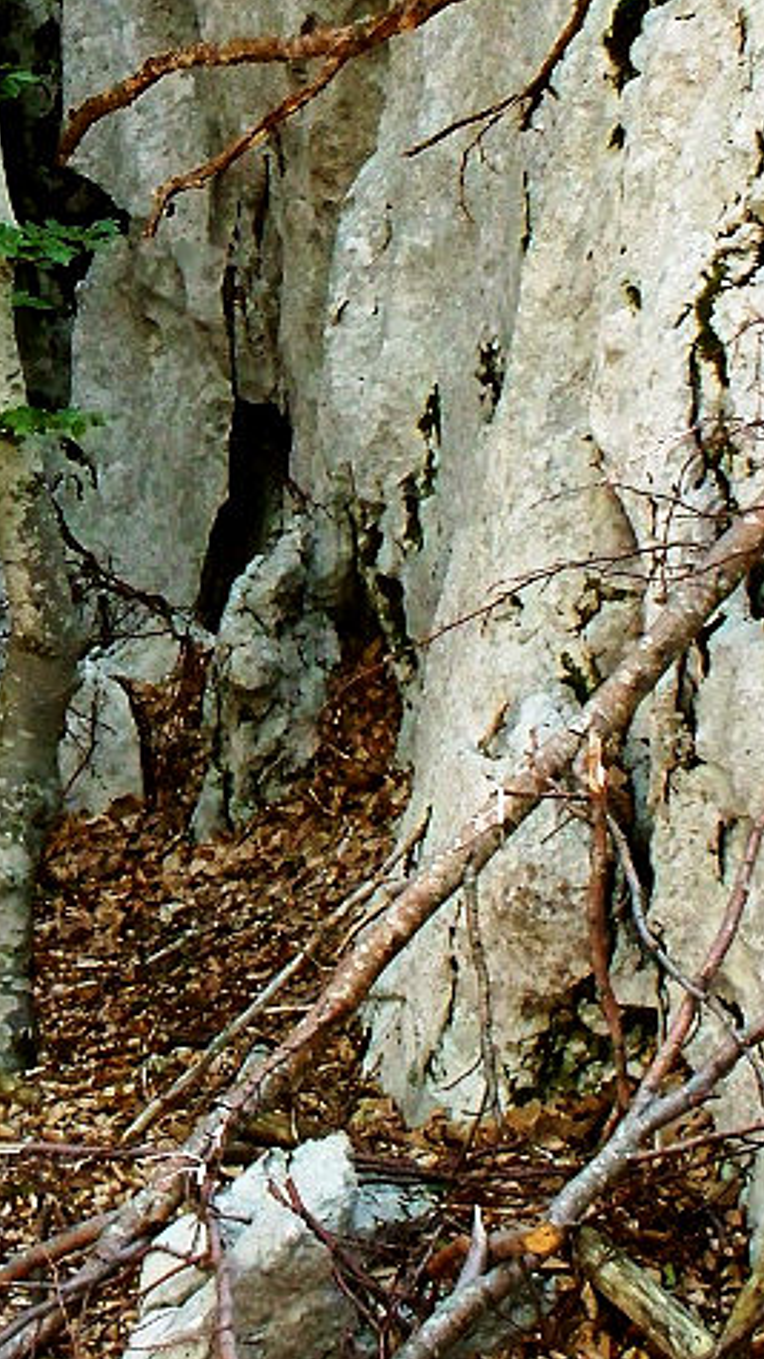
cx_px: -97
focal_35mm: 99
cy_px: 295
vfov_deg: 21.3
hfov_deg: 12.0
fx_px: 3567
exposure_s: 1/60
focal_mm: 7.54
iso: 250
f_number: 2.8
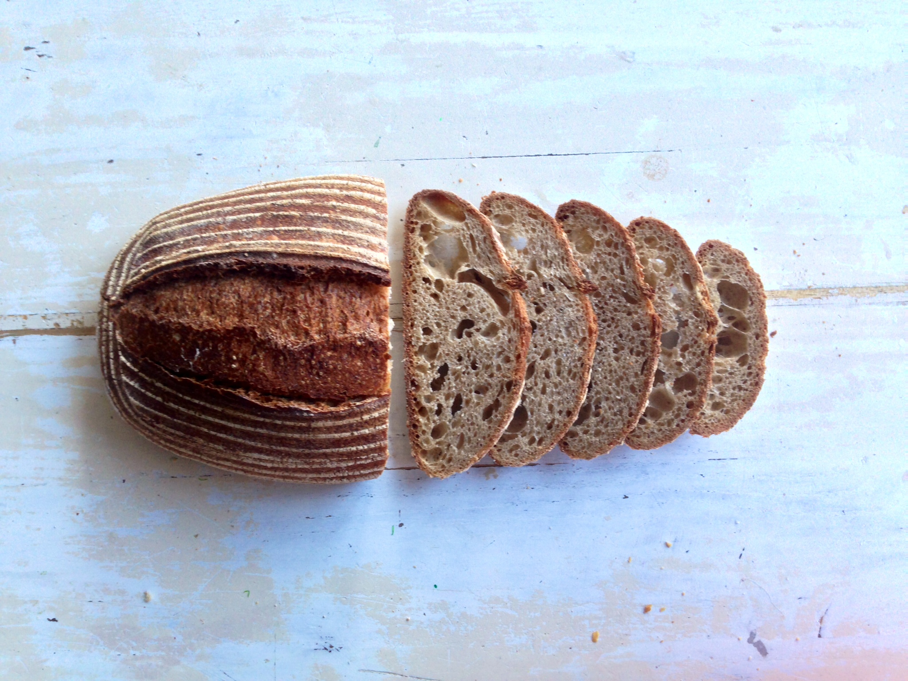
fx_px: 866
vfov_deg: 42.9
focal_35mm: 33
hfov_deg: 55.4
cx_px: 454
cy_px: 340
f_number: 2.4
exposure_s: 1/24
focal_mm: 4.12
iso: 50
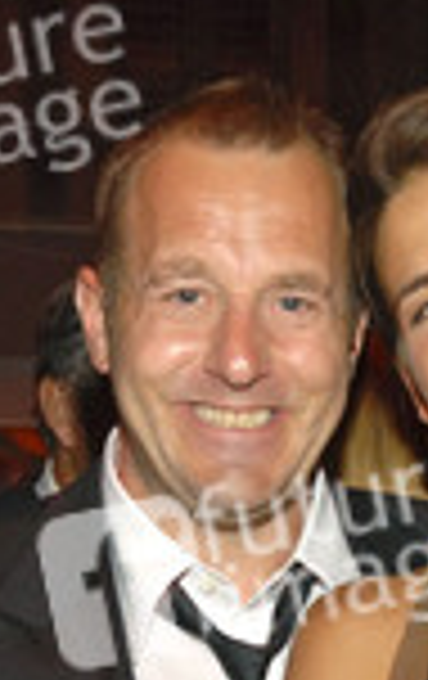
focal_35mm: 125
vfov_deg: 16.0
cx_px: 405
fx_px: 2328
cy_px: 788
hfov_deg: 10.4
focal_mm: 31
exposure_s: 1/30
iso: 400
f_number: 8
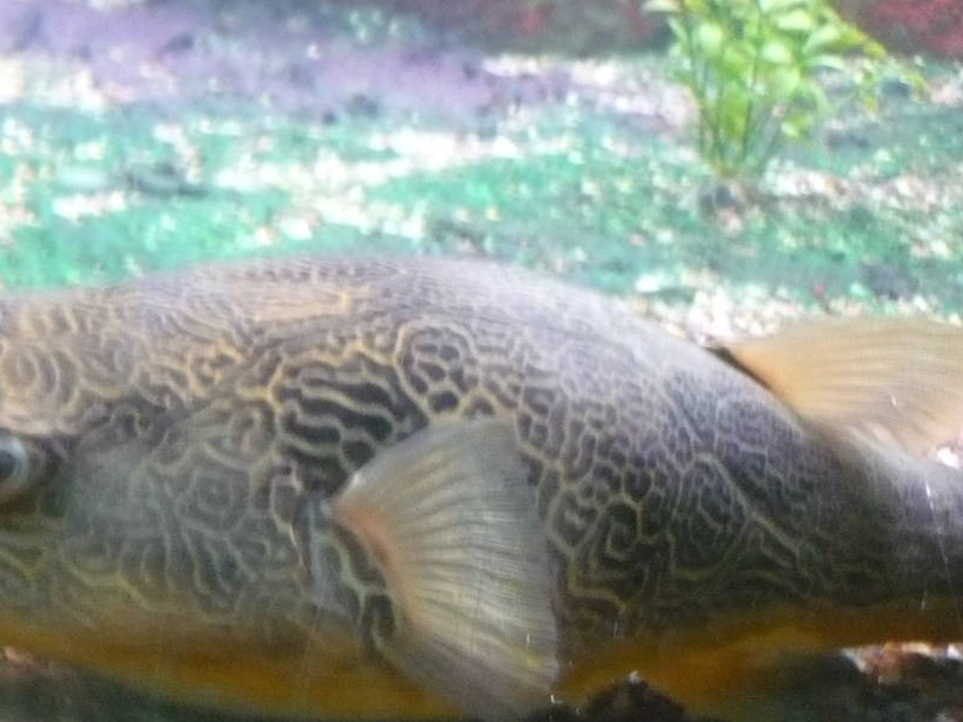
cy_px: 535
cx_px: 281
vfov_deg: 21.1
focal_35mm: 69
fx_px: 1920
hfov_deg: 27.9
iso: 320
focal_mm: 5.8
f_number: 2.8
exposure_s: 1/8
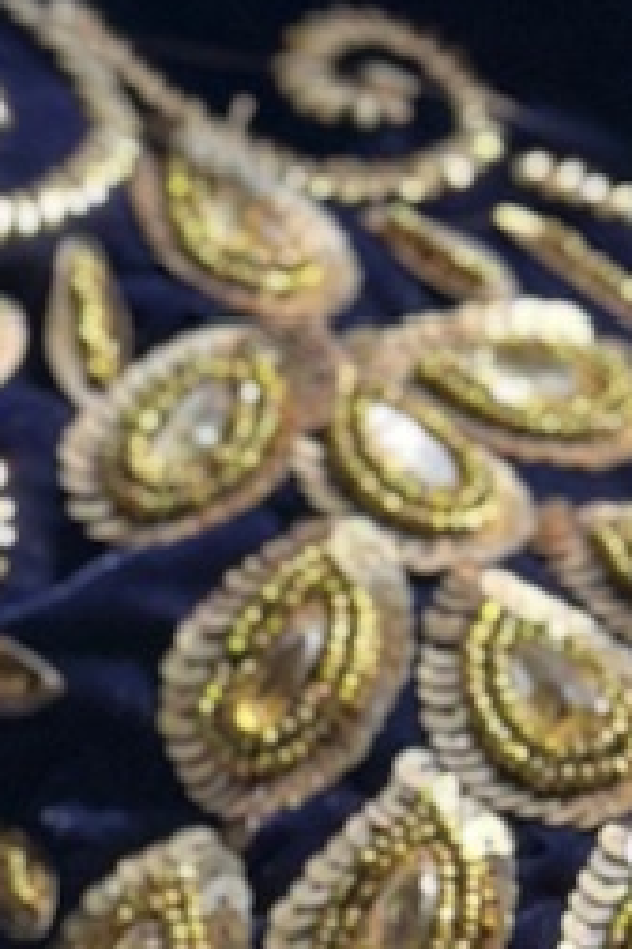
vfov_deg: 7.9
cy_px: 1676
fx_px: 6688
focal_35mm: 254
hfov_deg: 5.4
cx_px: -102
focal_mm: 6.86
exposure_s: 1/4016
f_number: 1.78
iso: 100
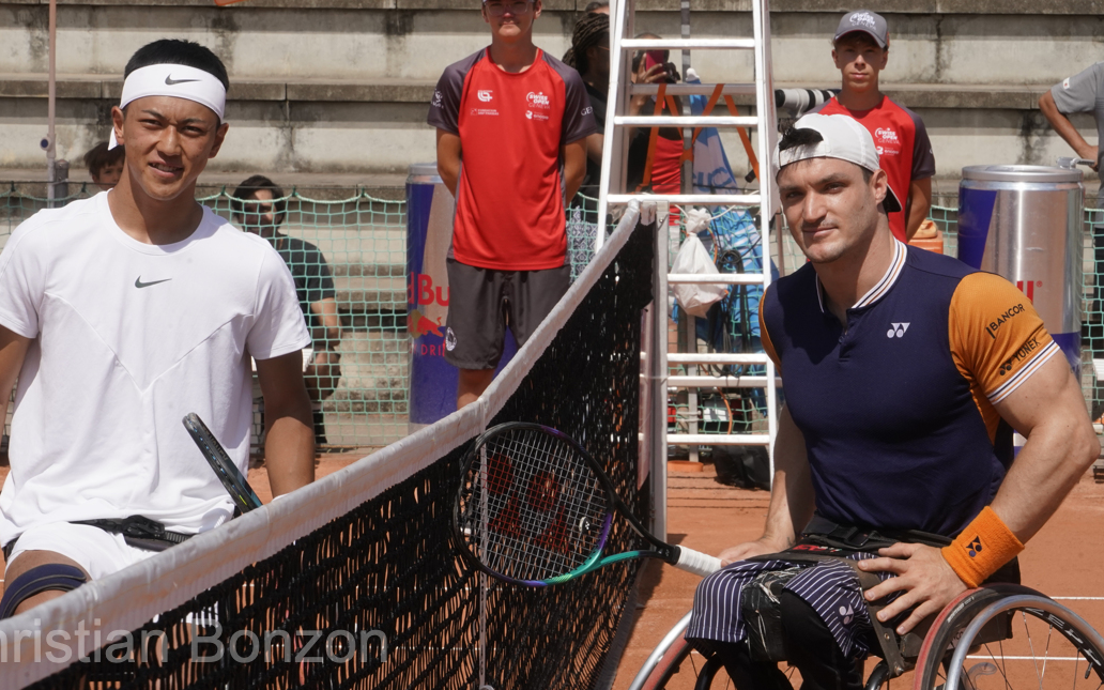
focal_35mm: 154
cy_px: 290
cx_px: 469
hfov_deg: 13.6
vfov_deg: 8.5
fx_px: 4633
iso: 800
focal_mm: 130
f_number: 22
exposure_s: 1/500
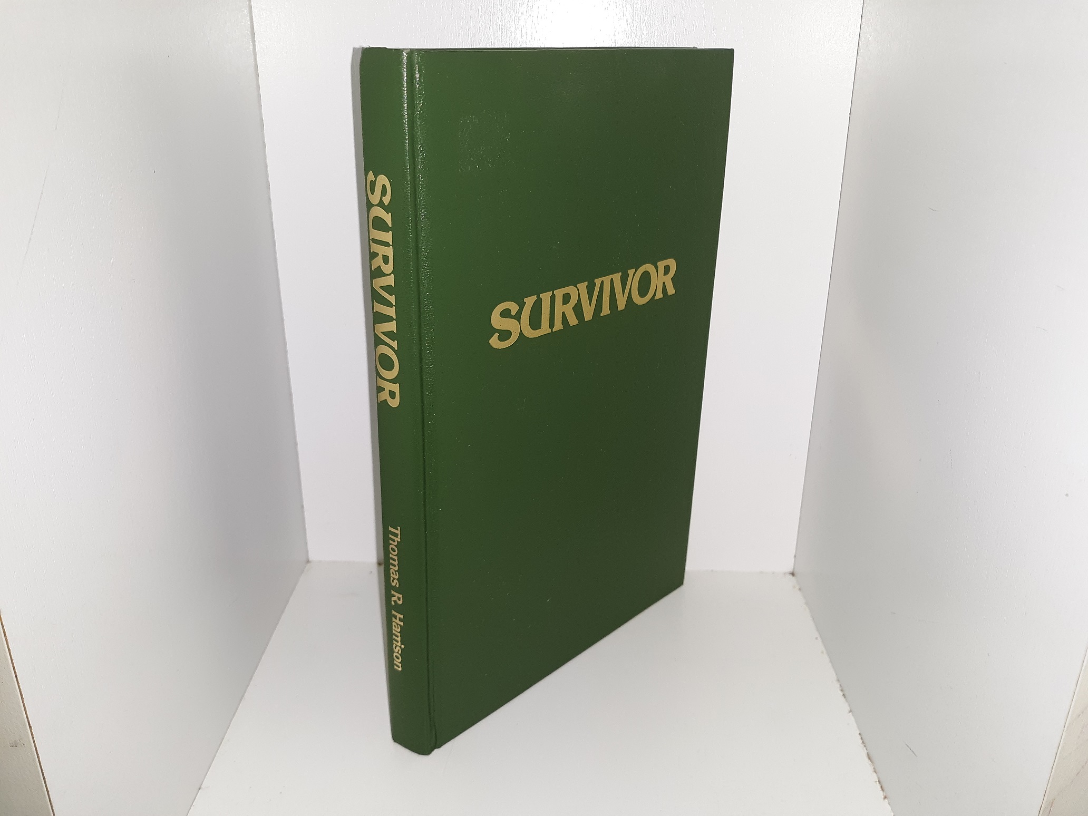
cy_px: 408
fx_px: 880
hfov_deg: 63.4
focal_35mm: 28
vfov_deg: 49.7
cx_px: 544
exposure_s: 1/120
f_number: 1.7
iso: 64
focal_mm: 3.7
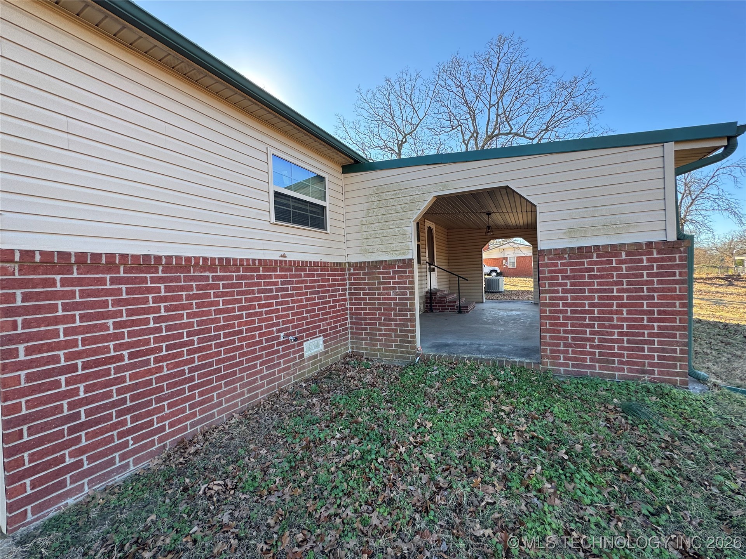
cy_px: 280
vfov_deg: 85.7
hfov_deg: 102.1
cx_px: 373
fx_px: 302
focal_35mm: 14
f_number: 2.2
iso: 40
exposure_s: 1/158
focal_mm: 2.22
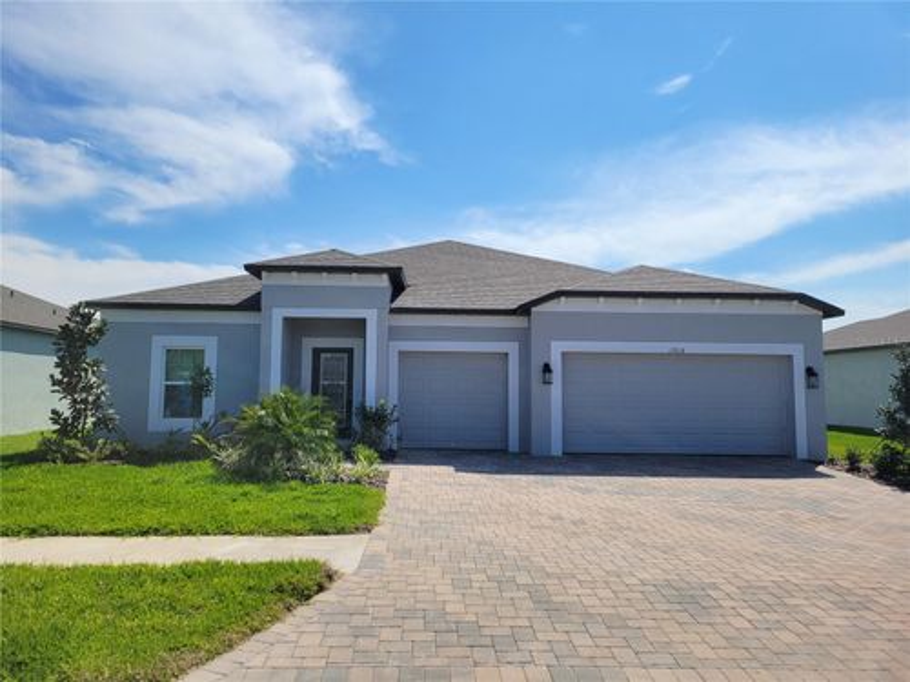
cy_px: 341
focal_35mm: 26
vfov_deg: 53.1
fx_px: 683
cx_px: 455
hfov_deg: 67.3
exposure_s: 1/4756
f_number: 1.8
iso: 40
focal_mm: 5.4
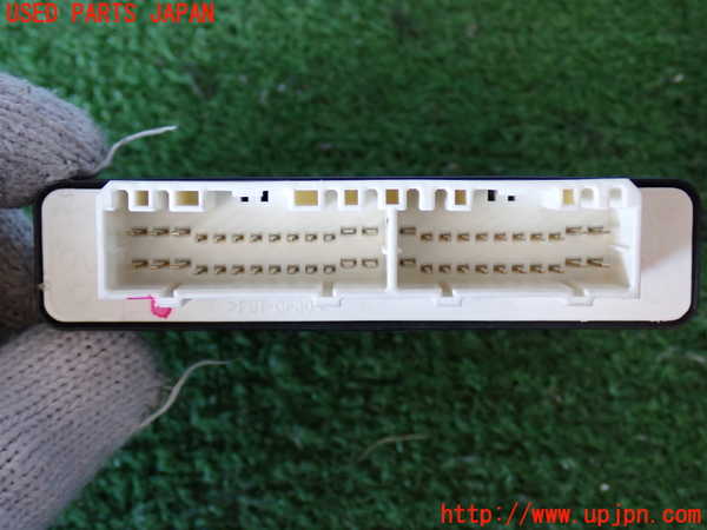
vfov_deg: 27.0
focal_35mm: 54
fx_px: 1103
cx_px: 354
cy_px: 265
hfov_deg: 35.5
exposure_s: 1/50
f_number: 3.3
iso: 500
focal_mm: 9.65
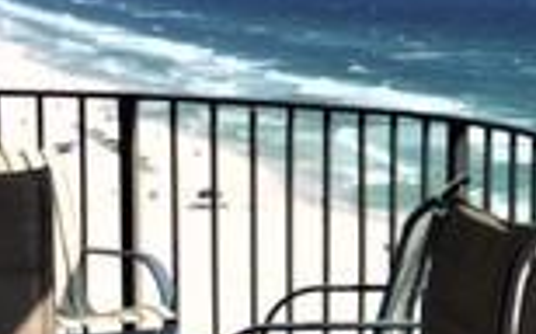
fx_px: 1868
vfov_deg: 10.2
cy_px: 212
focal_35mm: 128
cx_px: 738
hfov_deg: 15.4
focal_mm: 4.15
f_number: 2.2
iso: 32
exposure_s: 1/3049
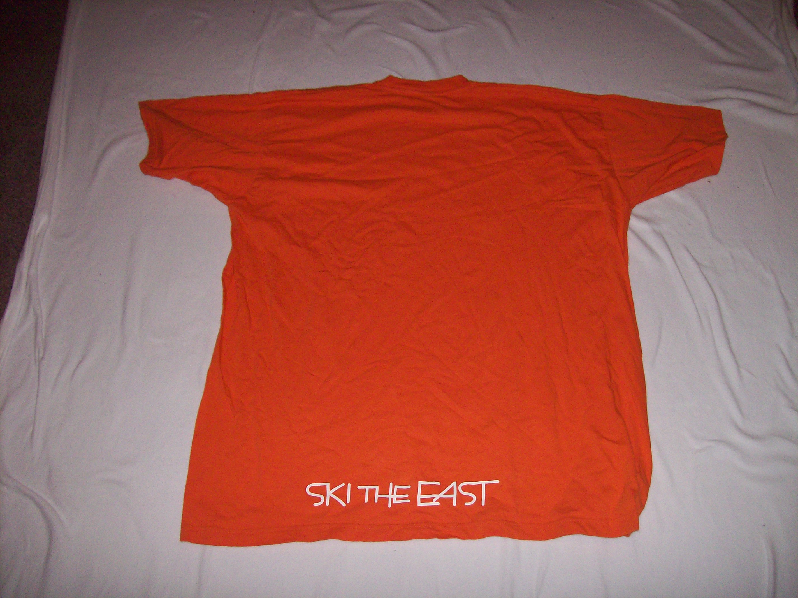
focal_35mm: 36
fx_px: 830
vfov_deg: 39.6
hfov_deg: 51.4
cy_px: 299
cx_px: 399
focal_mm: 6
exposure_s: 1/64
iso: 140
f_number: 2.7
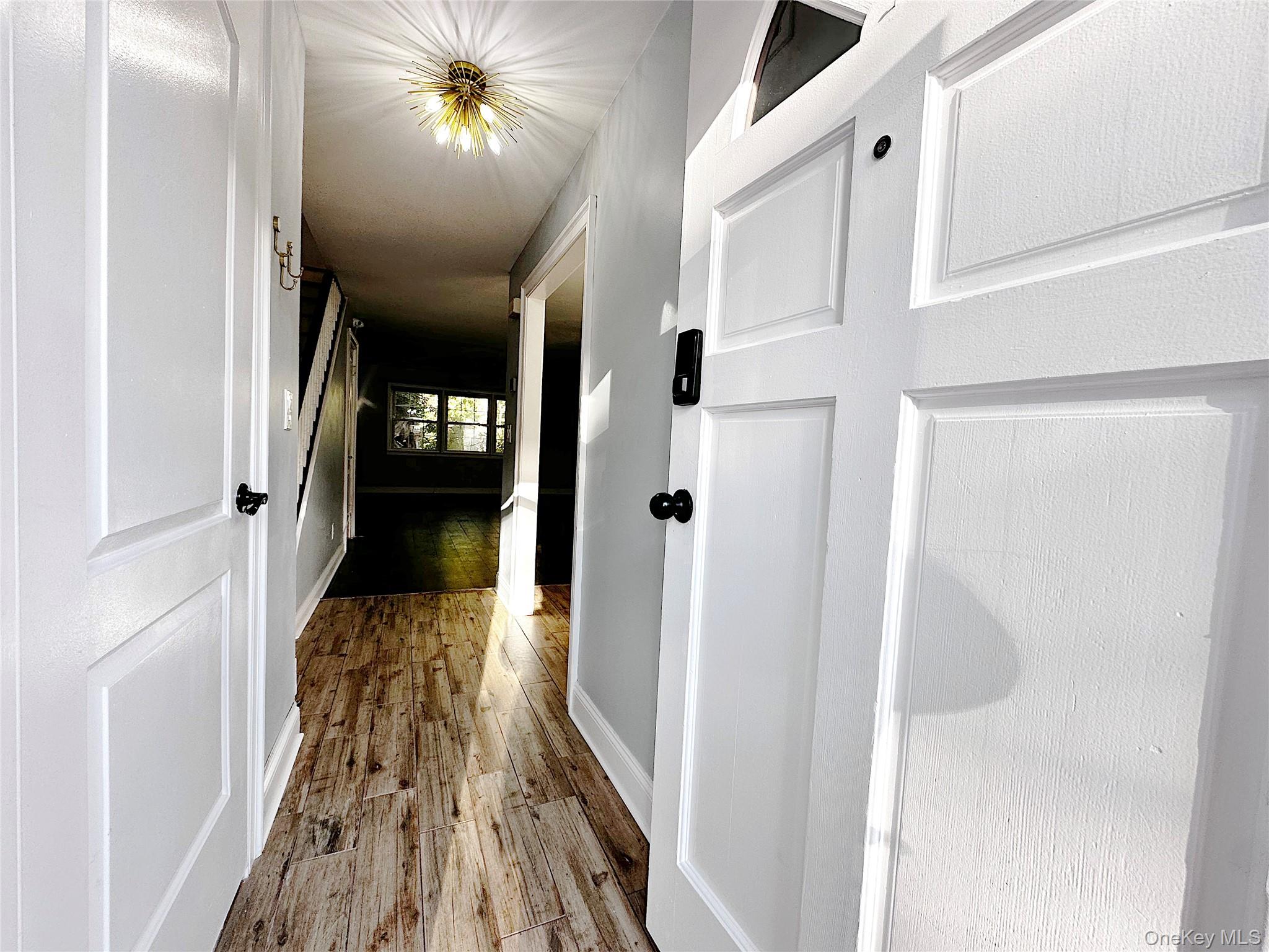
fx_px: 513
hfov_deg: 102.1
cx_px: 634
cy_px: 476
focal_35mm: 14
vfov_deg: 85.7
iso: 80
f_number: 2.2
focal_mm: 2.22
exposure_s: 1/120
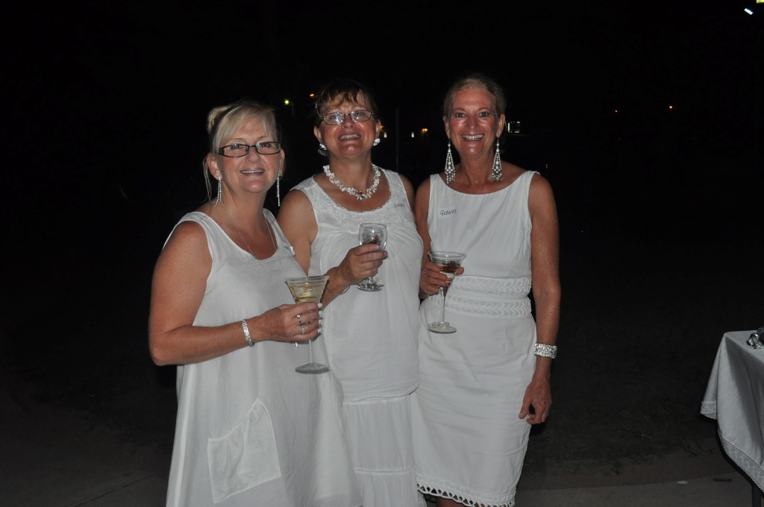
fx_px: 763
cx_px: 382
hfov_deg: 53.2
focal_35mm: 36
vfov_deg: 36.8
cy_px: 254
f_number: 9
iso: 1250
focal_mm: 24
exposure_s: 1/125
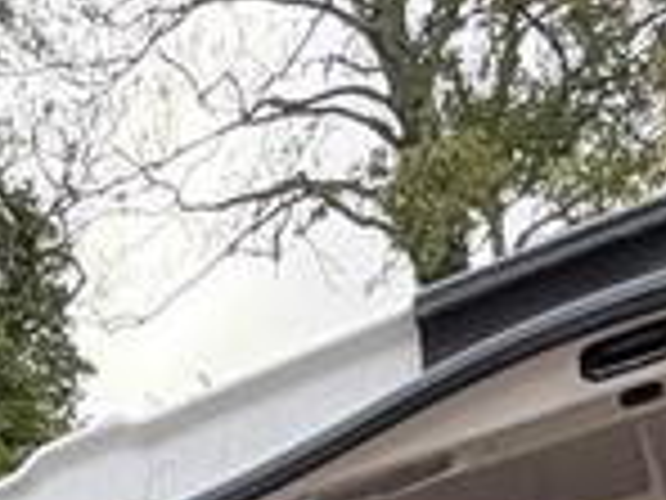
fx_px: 1635
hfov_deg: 21.1
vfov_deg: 11.5
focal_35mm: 85
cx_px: -180
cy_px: 1432
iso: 50
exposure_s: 1/248
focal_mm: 2.22
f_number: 2.2
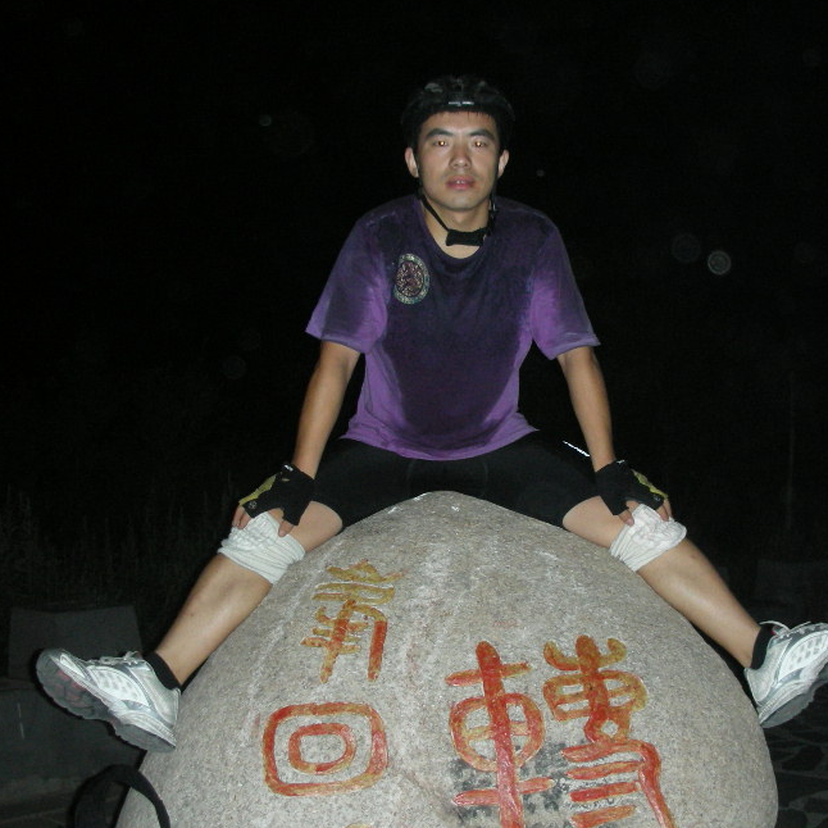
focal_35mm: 49
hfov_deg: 34.7
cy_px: 422
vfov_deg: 34.7
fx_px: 1326
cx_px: 423
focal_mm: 5.8
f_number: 3
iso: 200
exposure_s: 1/60.1
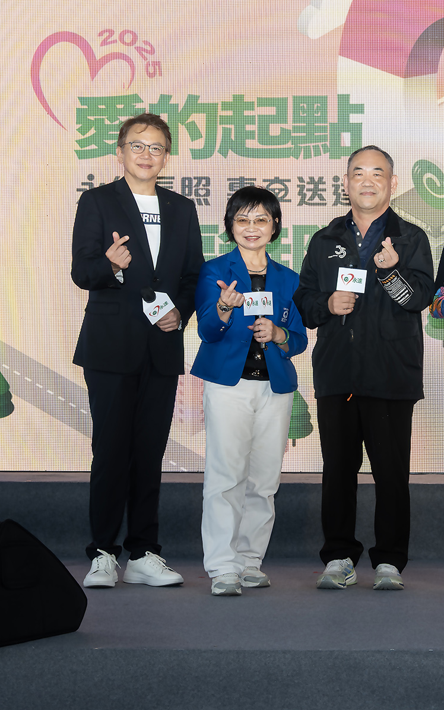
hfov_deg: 14.1
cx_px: 379
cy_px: 354
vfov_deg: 22.6
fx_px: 1780
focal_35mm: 92
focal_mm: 40
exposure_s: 1/125
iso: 160
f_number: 5.6
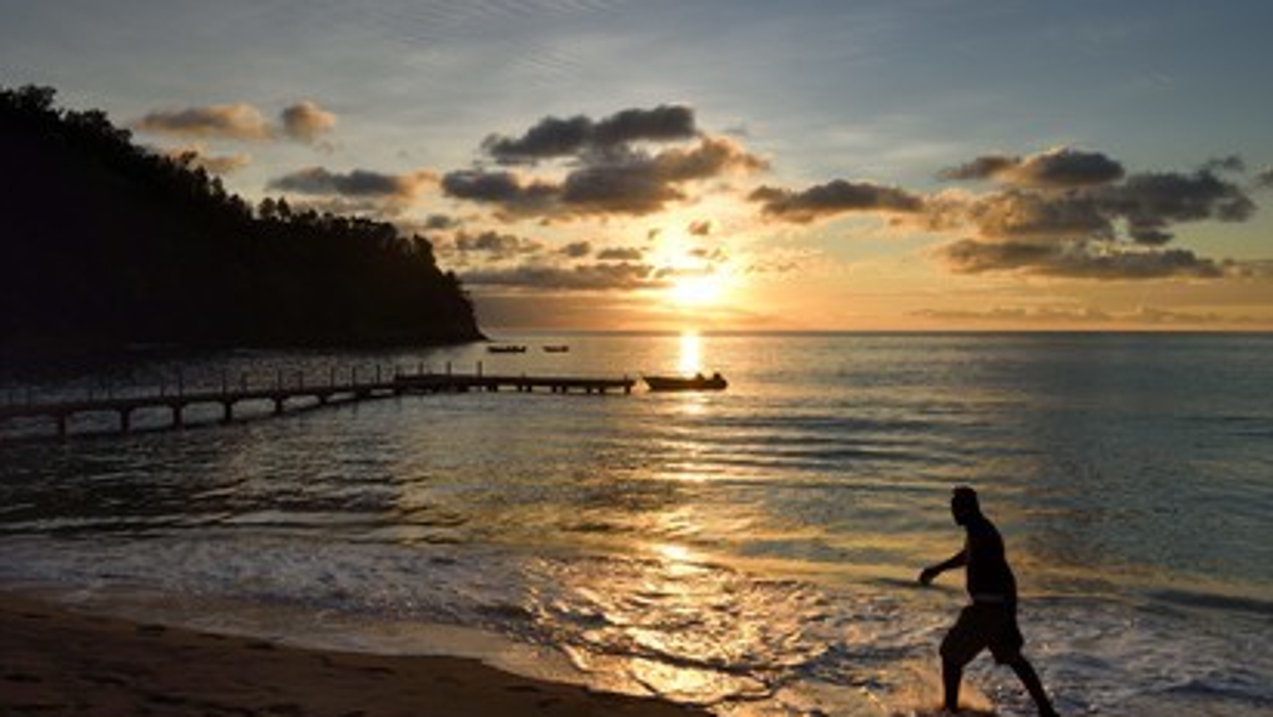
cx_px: 636
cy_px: 399
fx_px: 1047
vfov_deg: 37.8
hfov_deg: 62.6
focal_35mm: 31
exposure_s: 1/250
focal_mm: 29
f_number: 16
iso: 200
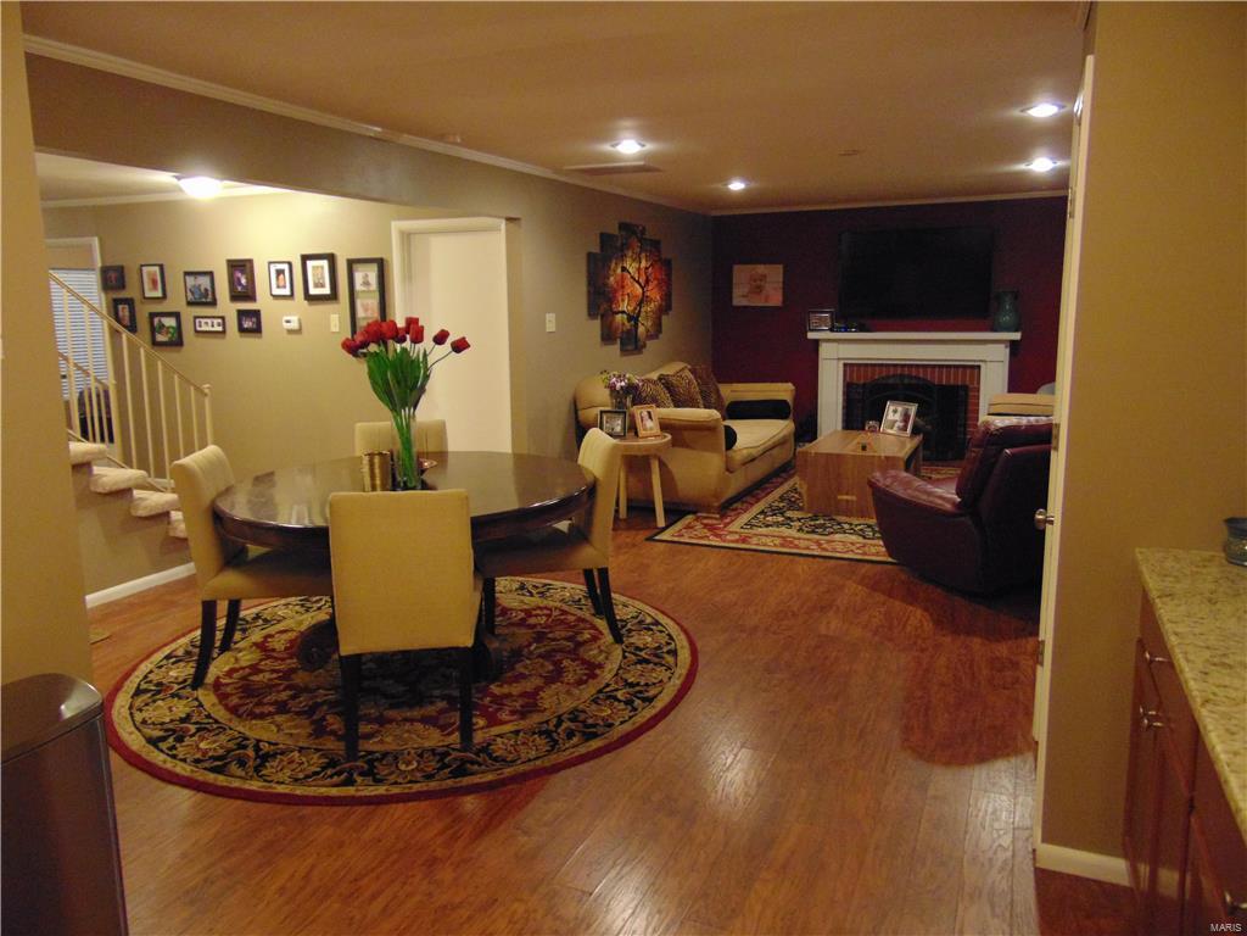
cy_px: 468
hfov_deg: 69.4
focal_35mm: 25
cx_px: 624
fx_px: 901
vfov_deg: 54.9
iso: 400
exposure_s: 1/13
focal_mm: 4.5
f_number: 3
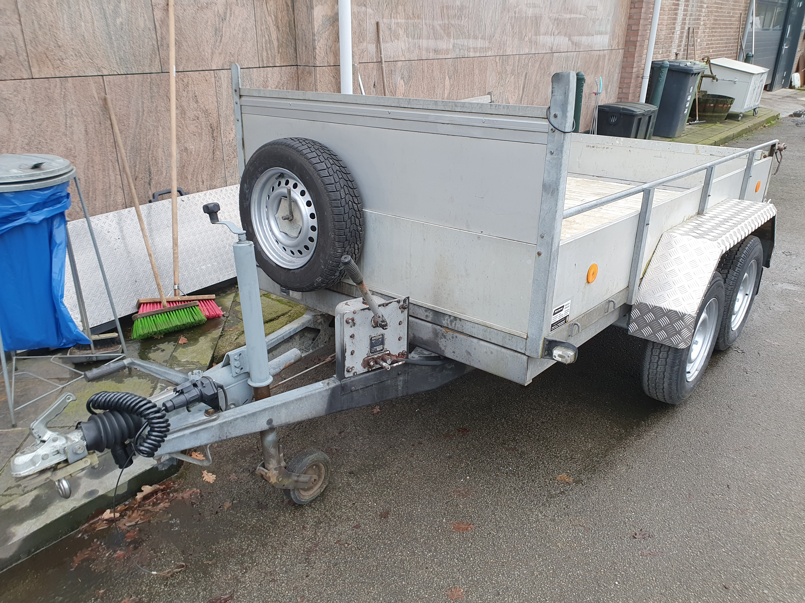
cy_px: 302
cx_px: 402
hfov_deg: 67.3
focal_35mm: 26
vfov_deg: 53.1
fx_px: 605
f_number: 2.4
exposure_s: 1/100
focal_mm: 4.32
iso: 100
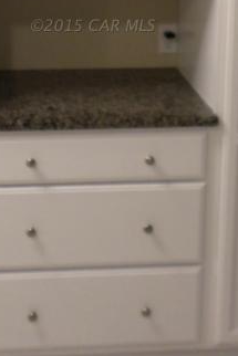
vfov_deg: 30.7
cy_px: 25
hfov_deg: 21.9
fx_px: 614
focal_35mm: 62
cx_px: 93
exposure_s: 1/30
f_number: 2.5
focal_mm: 4.5
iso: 200
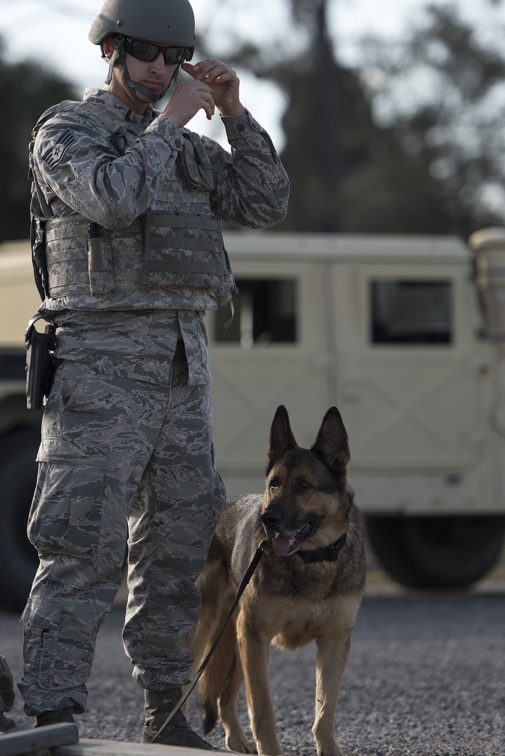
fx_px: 3951
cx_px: 240
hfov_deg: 7.3
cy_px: 346
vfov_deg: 10.9
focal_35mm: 188
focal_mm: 160
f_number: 2.8
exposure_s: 1/1600
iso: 160
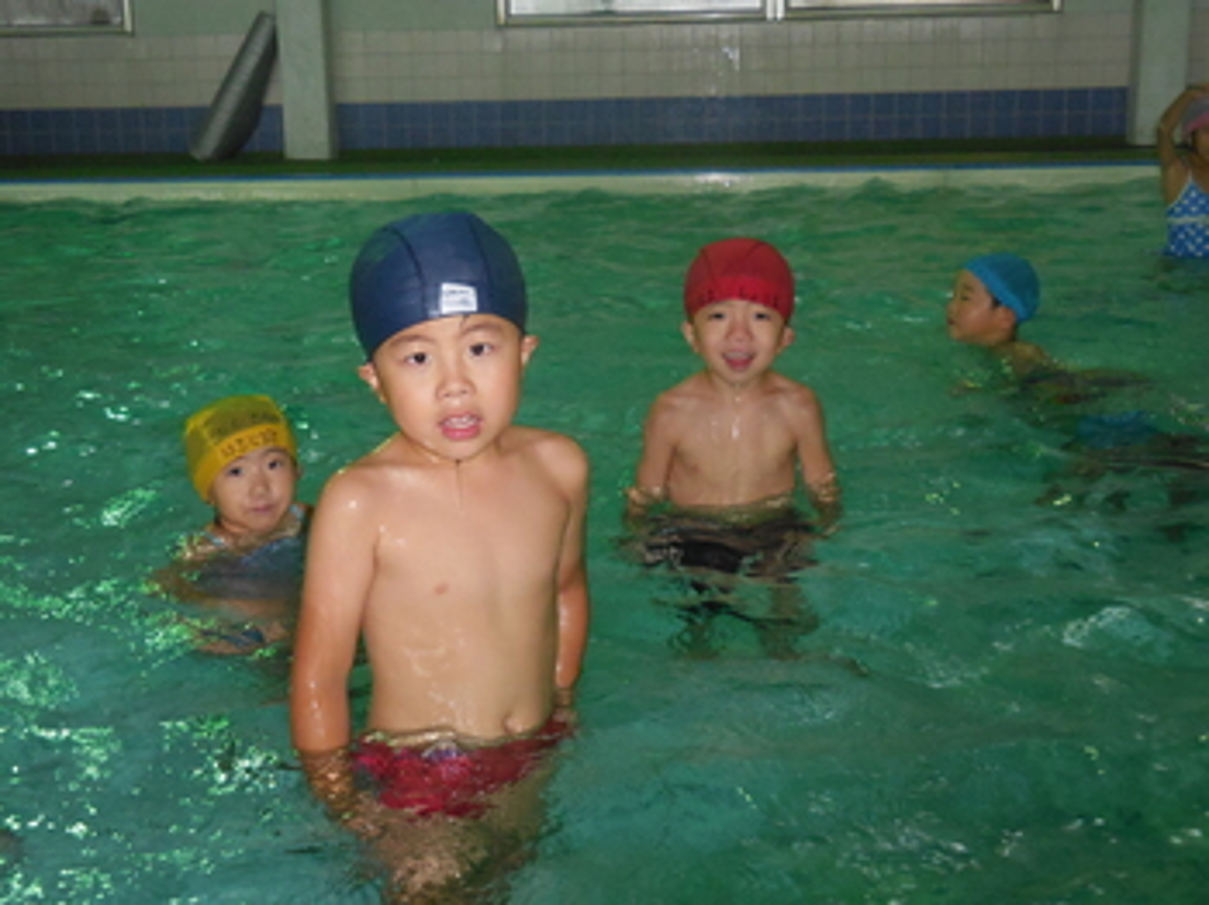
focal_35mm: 45
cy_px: 452
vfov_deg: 32.1
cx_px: 604
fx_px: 1571
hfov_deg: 42.1
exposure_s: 1/60
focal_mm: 8.1
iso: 720
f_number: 4.2
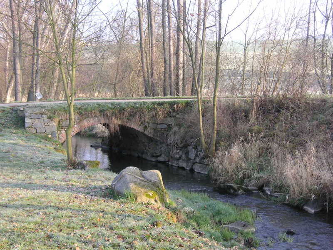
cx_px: 166
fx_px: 587
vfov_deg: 24.0
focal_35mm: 61
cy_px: 125
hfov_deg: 31.7
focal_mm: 10.2
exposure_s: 1/60
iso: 50
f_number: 3.9
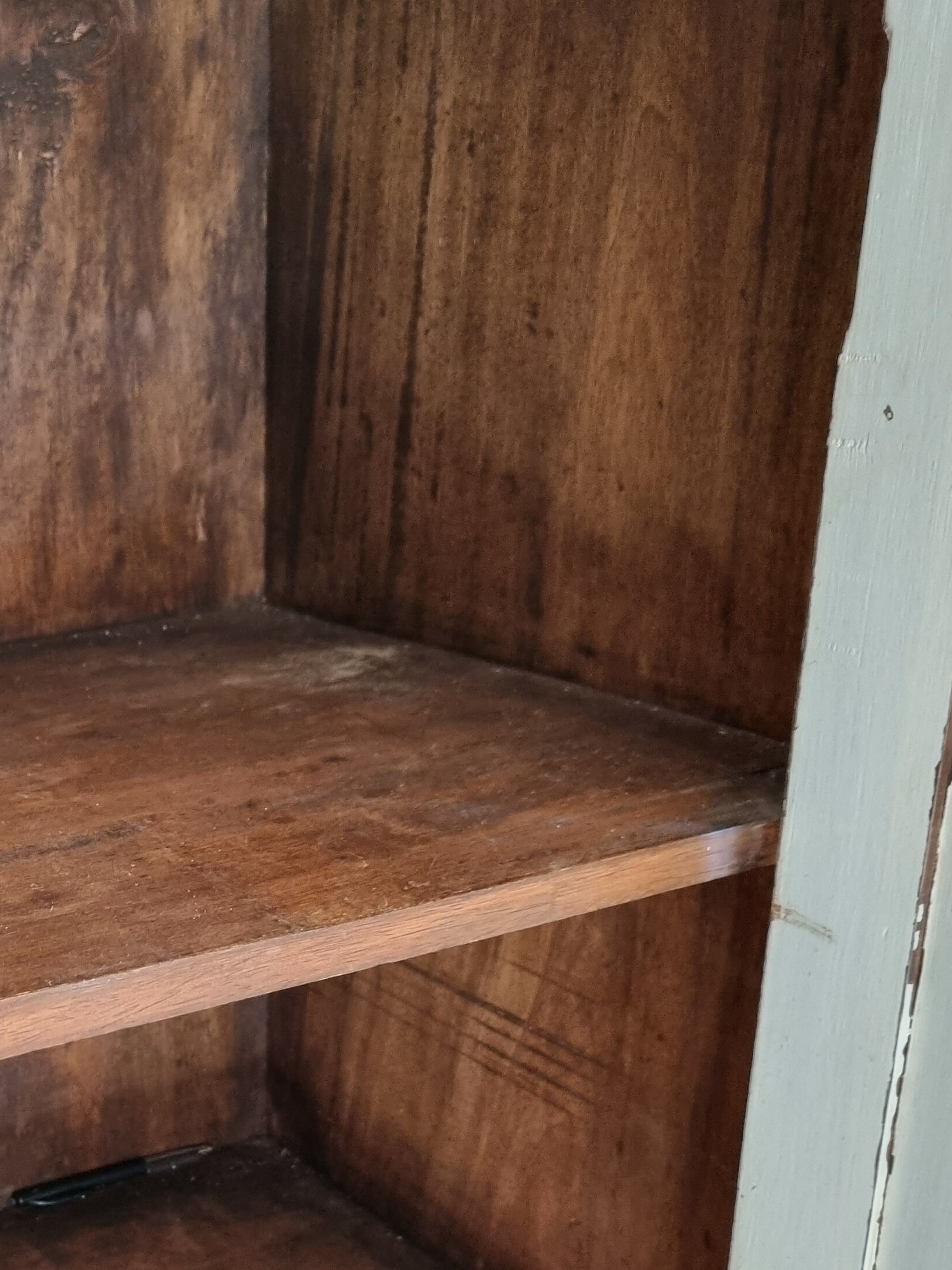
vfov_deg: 38.8
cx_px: 100
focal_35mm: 48
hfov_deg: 29.1
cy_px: 932
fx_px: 1760
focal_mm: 5.4
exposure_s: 1/50
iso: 800
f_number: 1.8
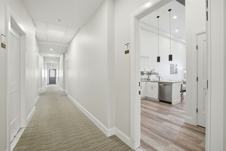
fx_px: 100
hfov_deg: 96.7
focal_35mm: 16
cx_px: 113
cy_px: 76
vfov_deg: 73.7
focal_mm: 16
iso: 800
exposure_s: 1/400
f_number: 8
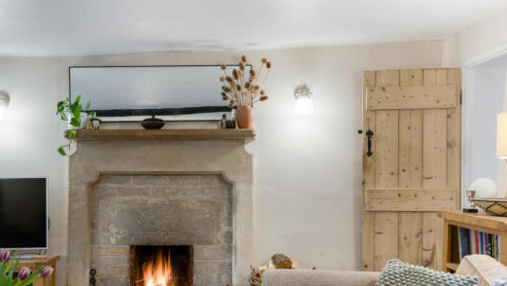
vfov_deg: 25.8
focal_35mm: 46
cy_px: 199
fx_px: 619
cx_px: 221
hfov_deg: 44.5
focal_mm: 35
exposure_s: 1/3
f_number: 9
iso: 500
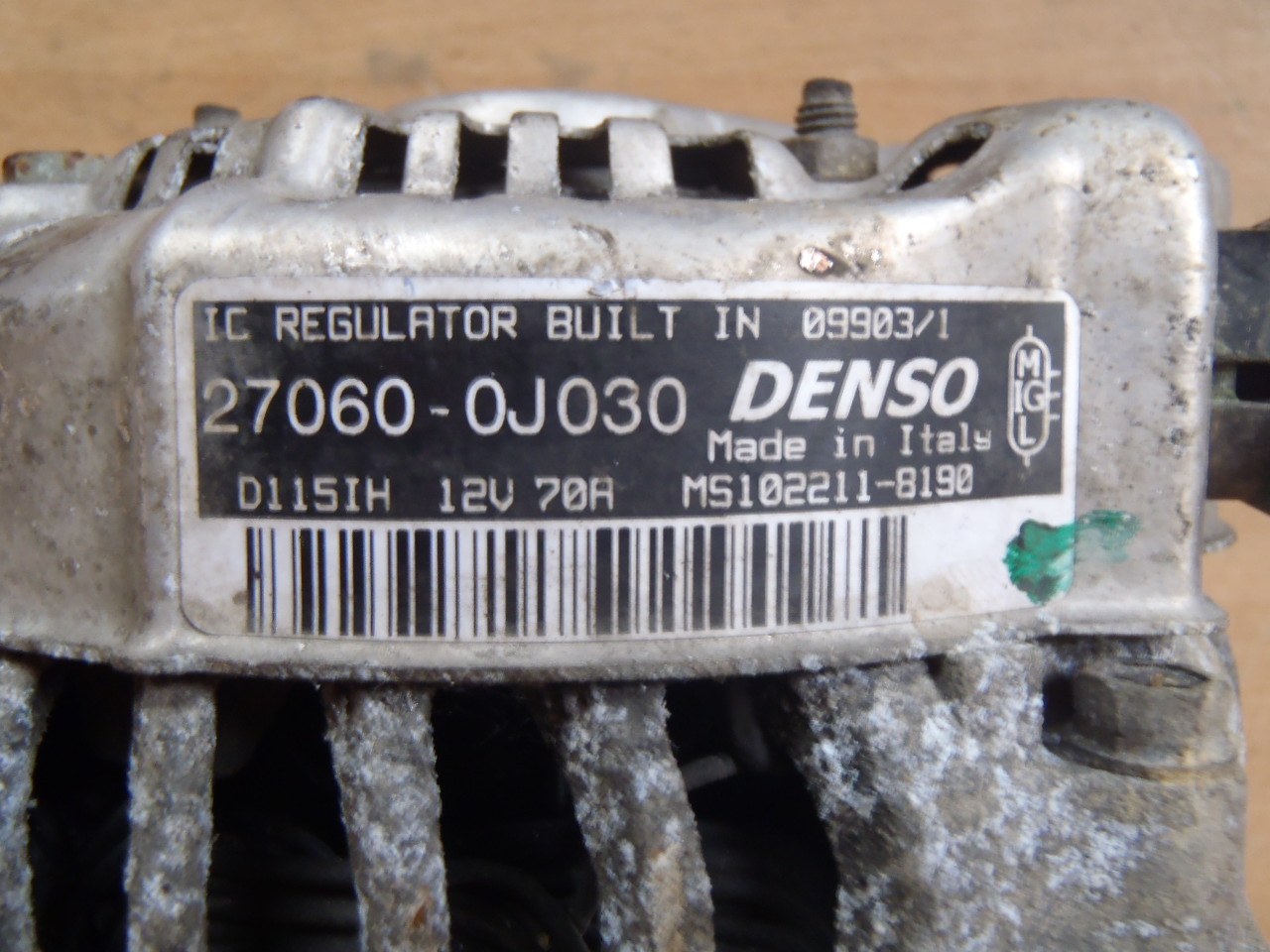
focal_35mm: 37
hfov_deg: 50.1
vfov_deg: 38.7
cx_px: 635
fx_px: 1357
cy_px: 476
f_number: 4.7
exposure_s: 1/5
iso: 200
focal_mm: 6.64
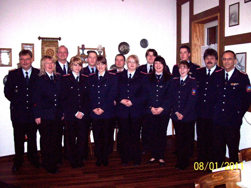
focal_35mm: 37
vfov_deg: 38.6
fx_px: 268
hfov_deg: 50.2
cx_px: 128
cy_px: 93
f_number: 2.7
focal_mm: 6
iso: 140
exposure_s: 1/64
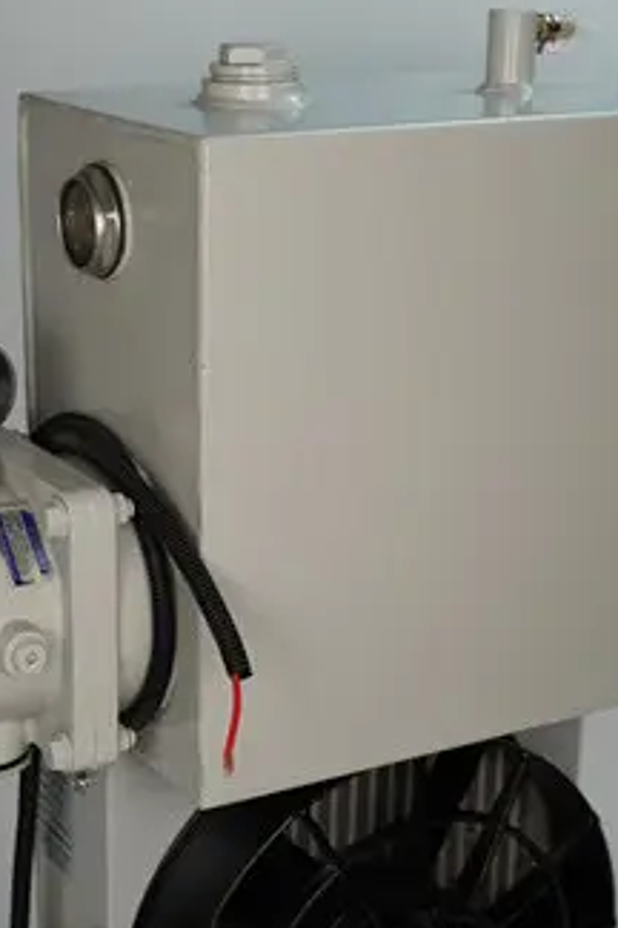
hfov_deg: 18.4
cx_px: 258
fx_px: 1905
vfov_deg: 27.3
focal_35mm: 74
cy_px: 570
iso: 400
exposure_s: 1/250
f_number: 4
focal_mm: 40
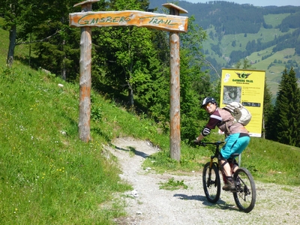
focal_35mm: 80
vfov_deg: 18.4
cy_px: 112
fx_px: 693
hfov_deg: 24.4
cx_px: 150
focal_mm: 14.3
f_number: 5.6
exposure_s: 1/200
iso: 100
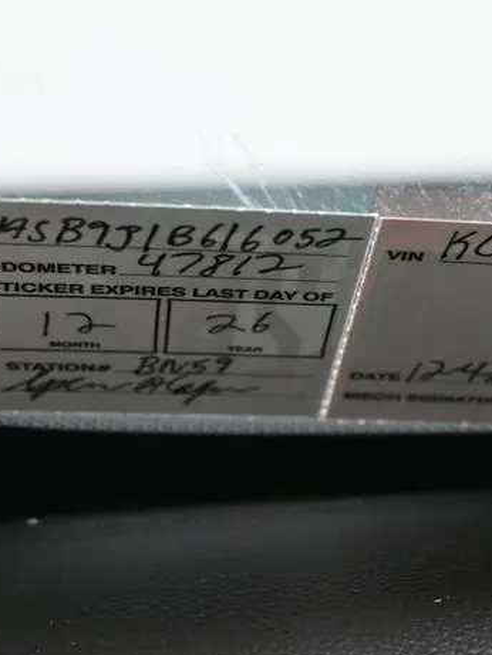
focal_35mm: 80
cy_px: 353
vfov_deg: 24.4
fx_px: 1517
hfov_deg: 18.4
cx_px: 343
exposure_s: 1/125
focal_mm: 25
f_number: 4.2
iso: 560
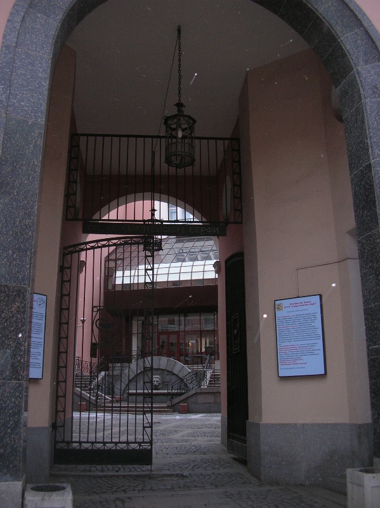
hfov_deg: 40.7
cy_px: 254
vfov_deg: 52.7
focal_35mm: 35
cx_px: 190
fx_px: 513
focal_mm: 5.8
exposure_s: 1/60.1
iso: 77
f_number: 2.8
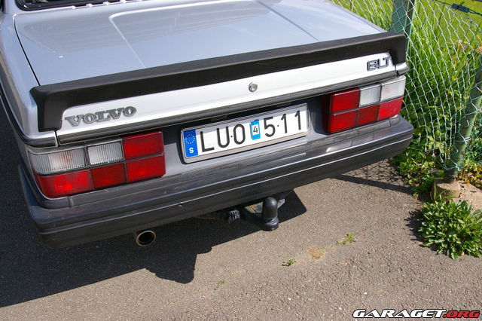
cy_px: 160
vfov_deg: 36.8
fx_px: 482
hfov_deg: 53.2
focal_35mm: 36
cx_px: 241
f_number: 8
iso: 400
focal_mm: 24
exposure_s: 1/500
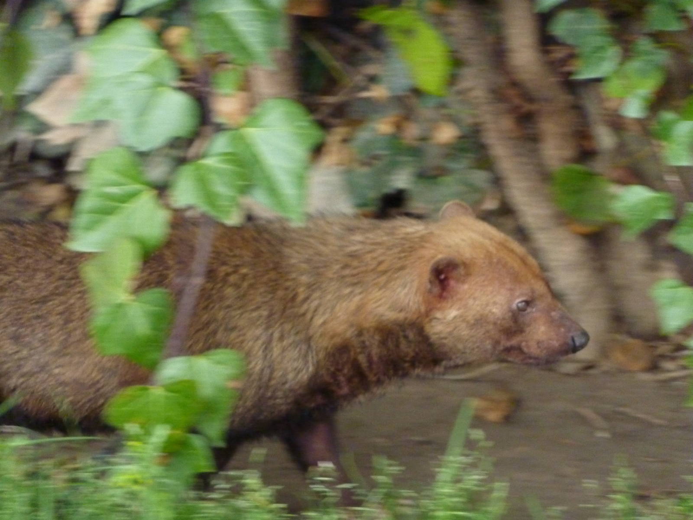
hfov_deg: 7.1
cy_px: 260
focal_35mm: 278
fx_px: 5565
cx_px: 346
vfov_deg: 5.3
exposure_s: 1/60
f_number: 4.8
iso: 800
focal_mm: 45.7
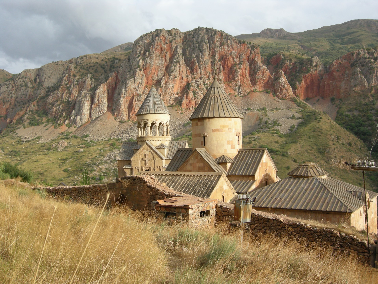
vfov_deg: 39.7
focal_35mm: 36
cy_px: 142
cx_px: 189
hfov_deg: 51.4
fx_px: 393
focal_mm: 7.5
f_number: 3.8
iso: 64
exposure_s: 1/99
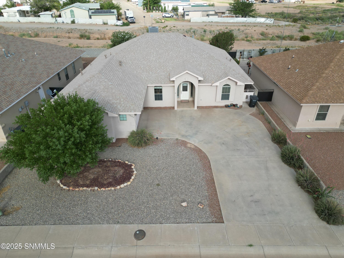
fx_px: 239
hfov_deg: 71.6
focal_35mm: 24
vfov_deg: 56.8
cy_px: 129
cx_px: 172
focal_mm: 6.72
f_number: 1.7
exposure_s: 1/1250
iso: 100
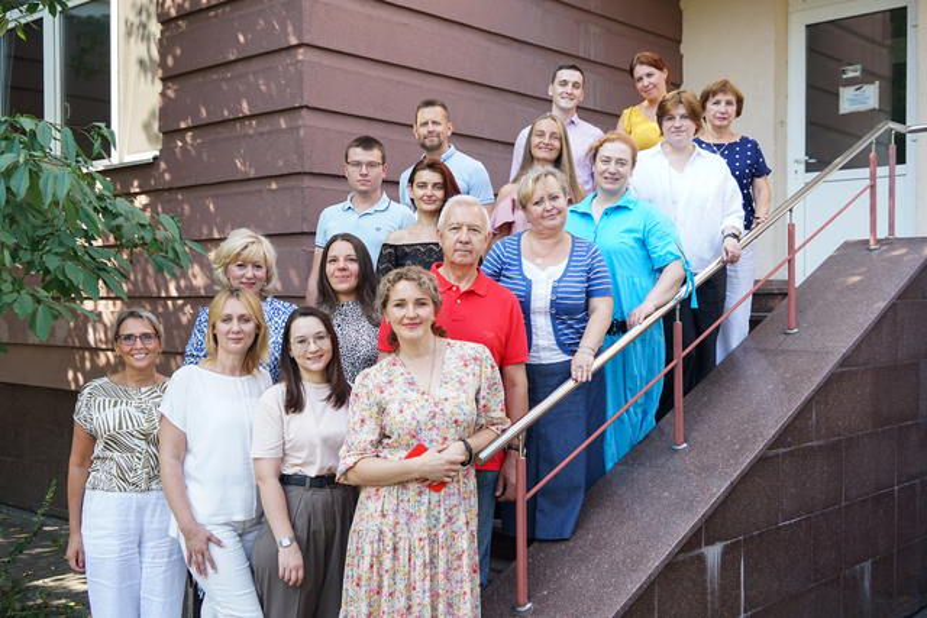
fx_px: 1004
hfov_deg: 49.5
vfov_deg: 34.2
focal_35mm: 39
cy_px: 309
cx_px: 464
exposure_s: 1/160
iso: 320
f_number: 5.6
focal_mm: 39
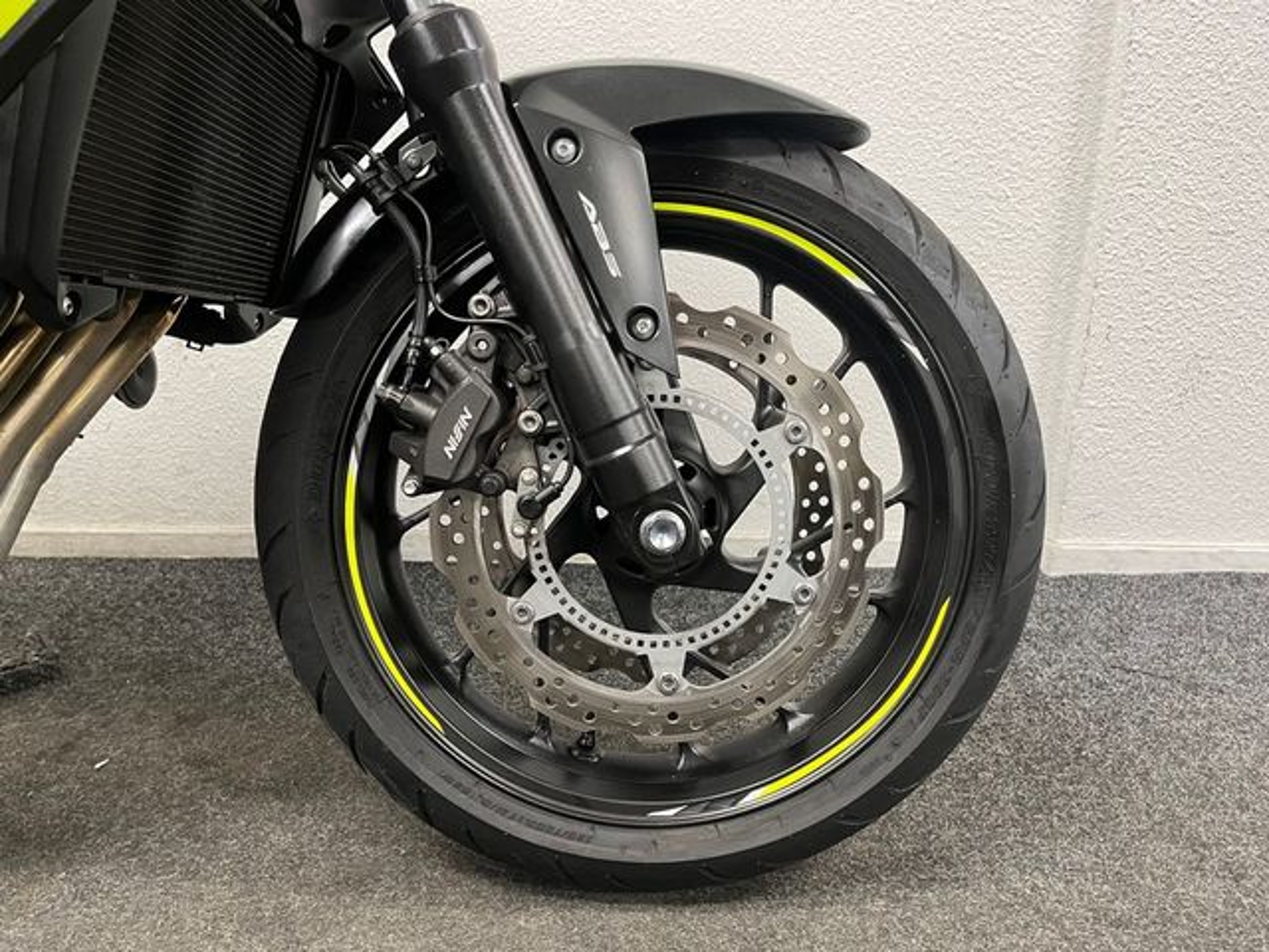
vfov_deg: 53.1
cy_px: 476
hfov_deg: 67.3
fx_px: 953
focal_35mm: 26
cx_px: 634
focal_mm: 5.1
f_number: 1.6
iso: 250
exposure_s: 1/50
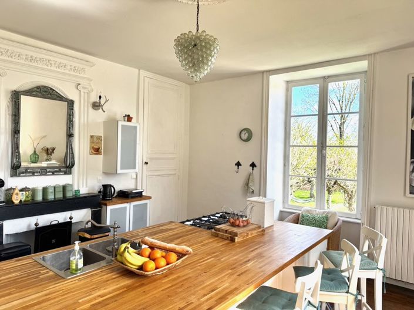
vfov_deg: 56.8
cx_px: 207
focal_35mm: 24
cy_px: 155
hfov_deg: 71.6
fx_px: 287
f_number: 1.78
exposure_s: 1/510
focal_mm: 6.76
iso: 80
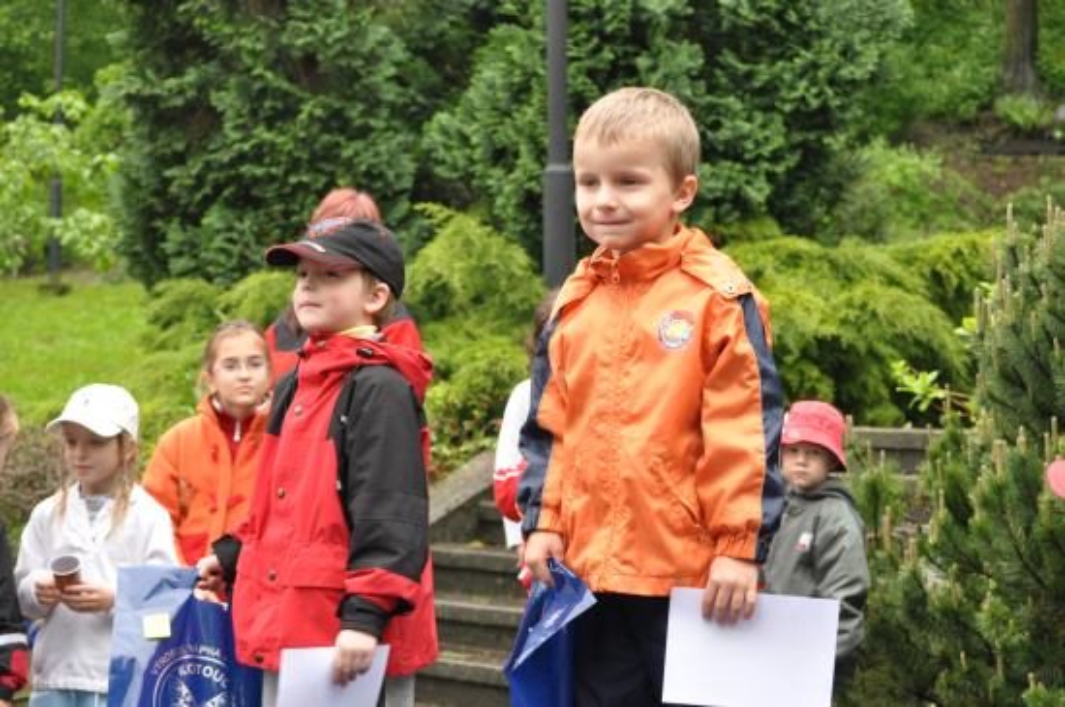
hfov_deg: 24.7
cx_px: 532
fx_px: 2437
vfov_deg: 16.5
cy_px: 354
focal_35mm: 82
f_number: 8
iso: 250
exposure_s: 1/40
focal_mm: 55
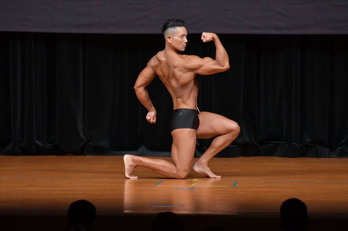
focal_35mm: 300
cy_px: 116
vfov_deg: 4.6
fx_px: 2899
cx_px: 174
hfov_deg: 6.9
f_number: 5.6
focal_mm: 200
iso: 4000
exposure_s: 1/400
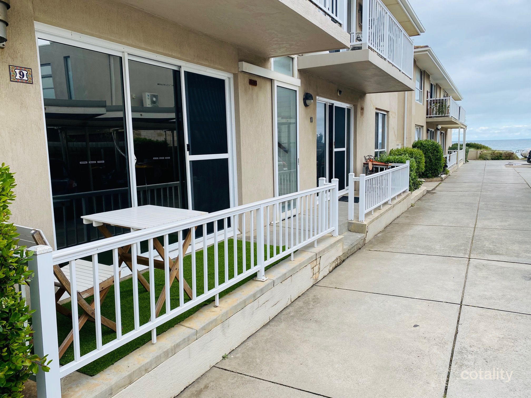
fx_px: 399
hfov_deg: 67.3
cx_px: 266
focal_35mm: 26
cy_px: 199
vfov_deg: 53.1
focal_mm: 4.25
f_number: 1.8
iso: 32
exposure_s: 1/884
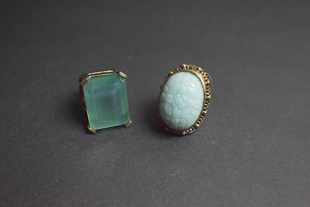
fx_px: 413
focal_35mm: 48
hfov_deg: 41.1
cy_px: 104
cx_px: 155
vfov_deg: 28.1
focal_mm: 32
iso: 3200
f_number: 4.8
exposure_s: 1/200
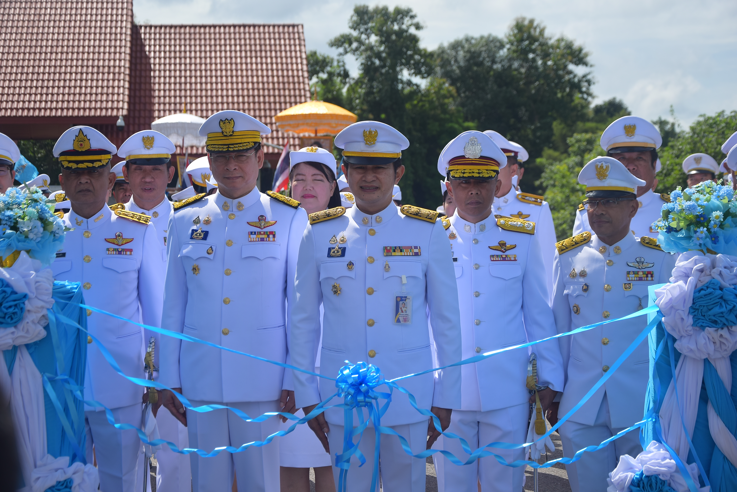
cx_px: 368
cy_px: 246
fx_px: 1474
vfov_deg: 18.9
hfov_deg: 28.1
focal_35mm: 72
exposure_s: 1/800
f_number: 4.8
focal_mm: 48
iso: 100
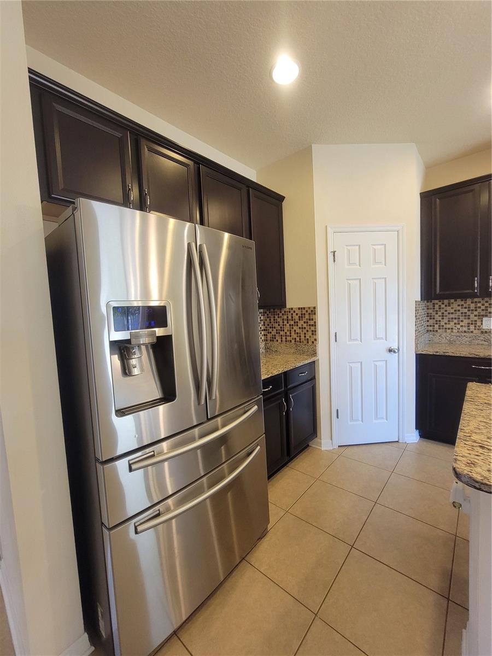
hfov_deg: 89.9
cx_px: 246
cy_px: 328
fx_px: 246
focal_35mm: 13
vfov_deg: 106.2
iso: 320
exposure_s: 1/60
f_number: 2.2
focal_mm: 2.2
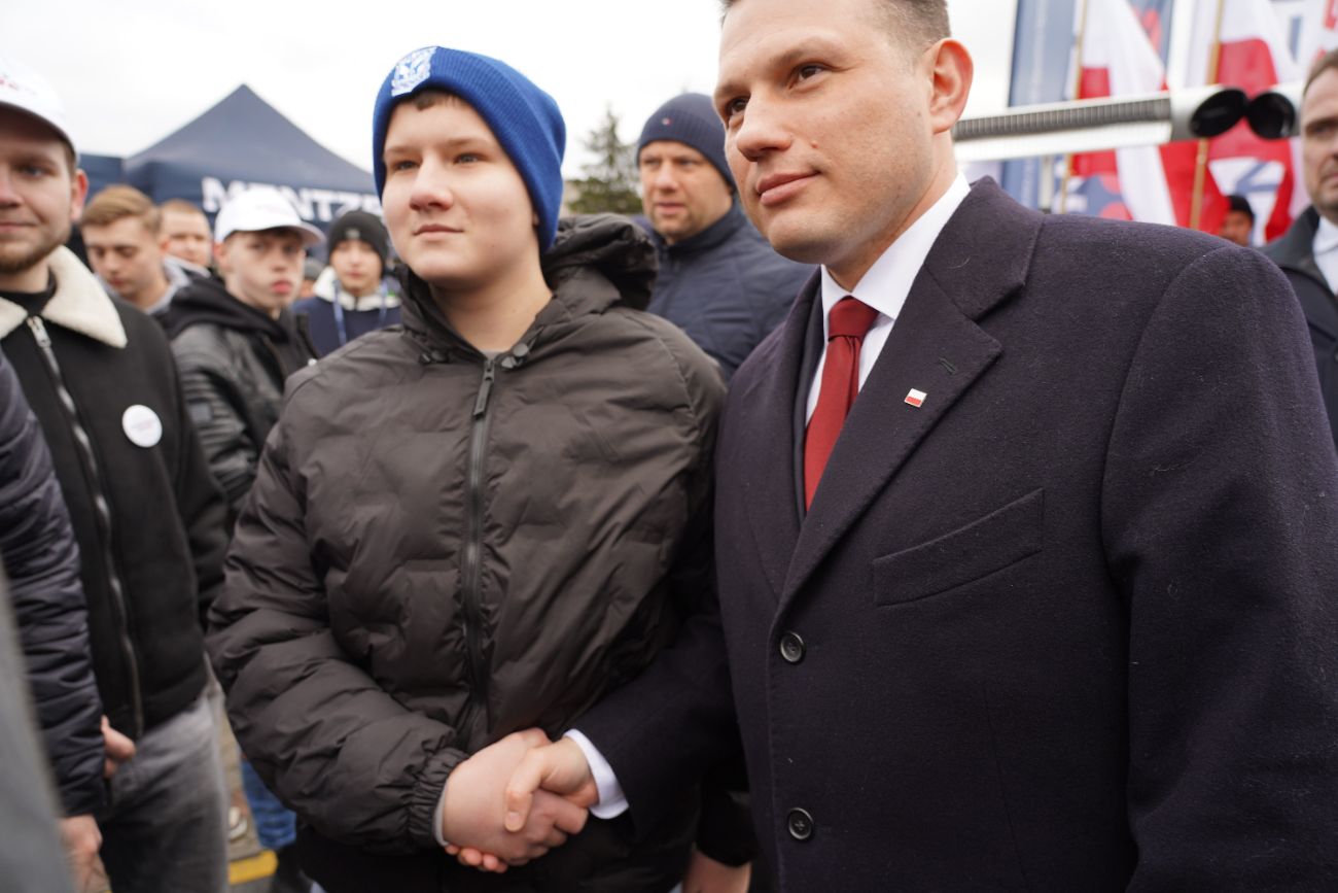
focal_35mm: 24
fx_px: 892
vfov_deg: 53.1
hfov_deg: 73.7
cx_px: 669
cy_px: 446
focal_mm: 24
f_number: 4
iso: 100
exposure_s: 1/100
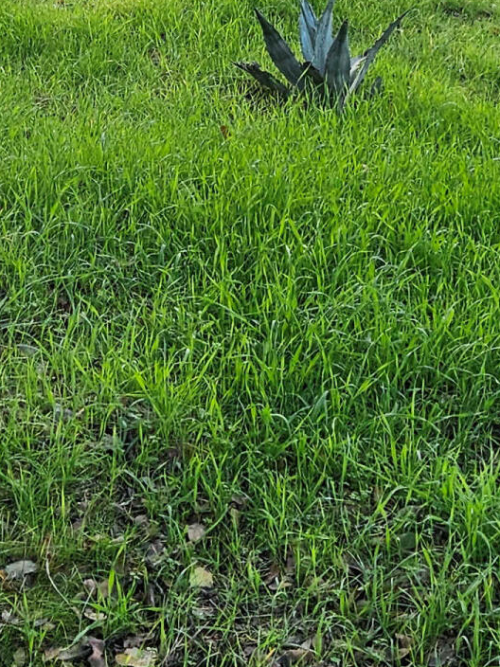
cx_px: 312
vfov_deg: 19.5
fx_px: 1887
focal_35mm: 98
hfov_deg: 15.1
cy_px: -1
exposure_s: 1/458
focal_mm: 5.4
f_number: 1.8
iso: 40
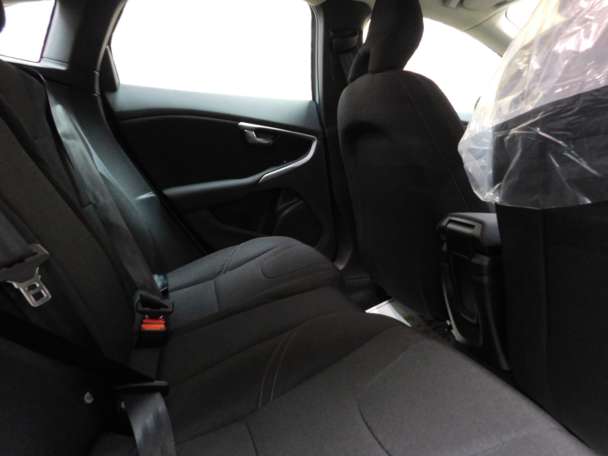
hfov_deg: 73.9
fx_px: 404
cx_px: 304
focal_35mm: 23
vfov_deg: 58.9
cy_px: 228
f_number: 3
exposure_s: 1/8
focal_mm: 4
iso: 800
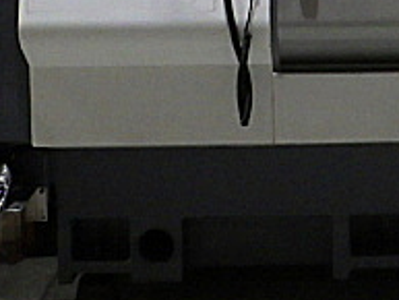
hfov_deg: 20.3
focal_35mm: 93
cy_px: -116
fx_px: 1073
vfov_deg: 15.0
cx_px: 411
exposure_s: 1/45
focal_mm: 5
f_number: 3.5
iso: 1250
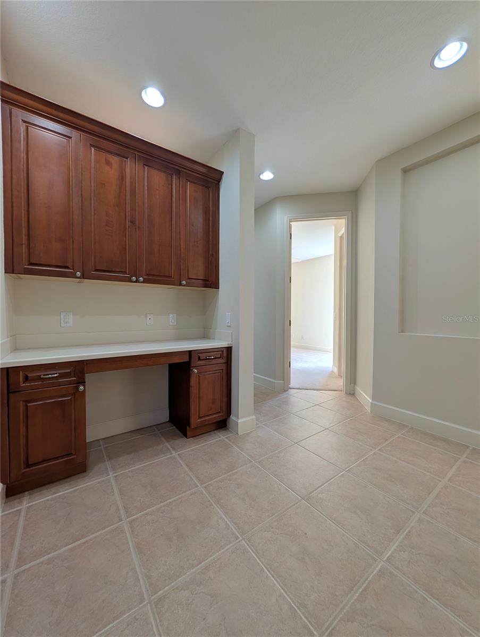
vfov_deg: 110.5
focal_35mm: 12
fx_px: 221
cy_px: 318
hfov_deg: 94.6
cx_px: 240
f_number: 1.7
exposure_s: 1/120
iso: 42
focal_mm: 2.02
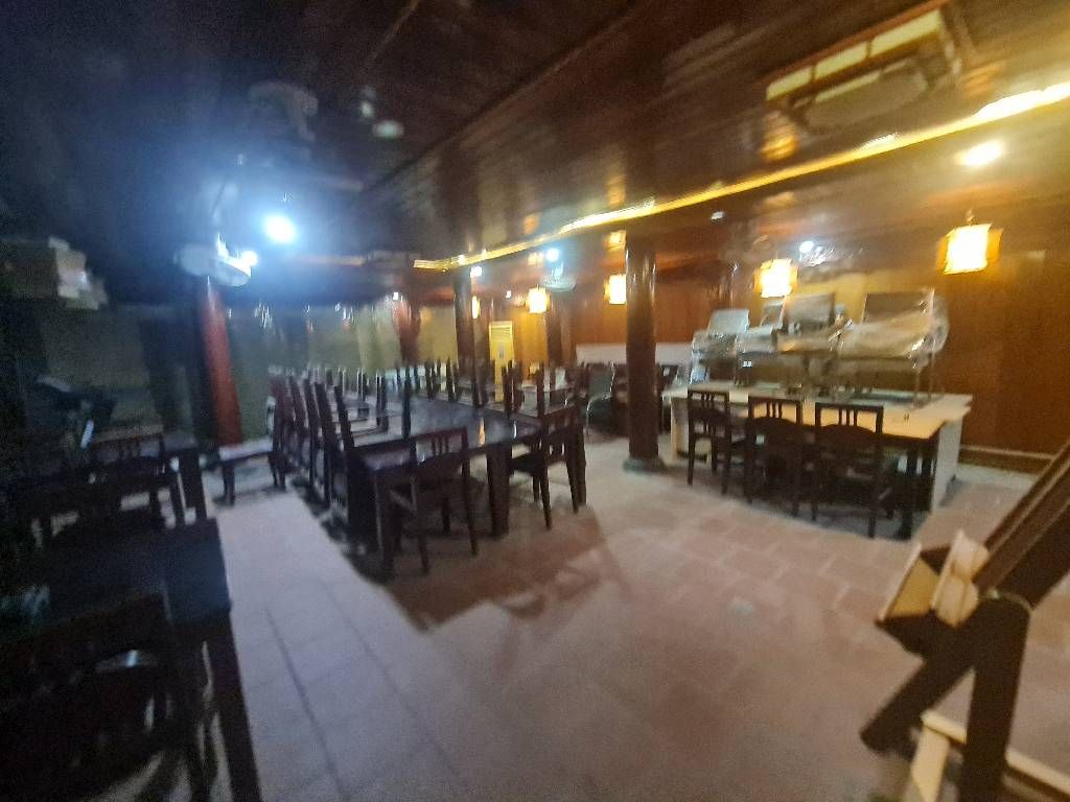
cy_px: 401
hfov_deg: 106.2
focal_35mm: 13
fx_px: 402
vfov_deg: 89.9
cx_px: 535
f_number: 2.2
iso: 1000
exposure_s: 1/25
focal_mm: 2.2
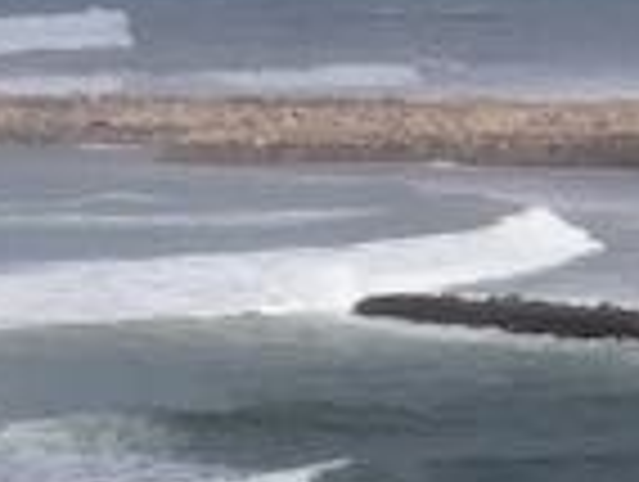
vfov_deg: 6.7
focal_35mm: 196
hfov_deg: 9.3
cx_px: 1341
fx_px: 3624
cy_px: 1554
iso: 32
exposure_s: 1/4566
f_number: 2.2
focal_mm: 4.15
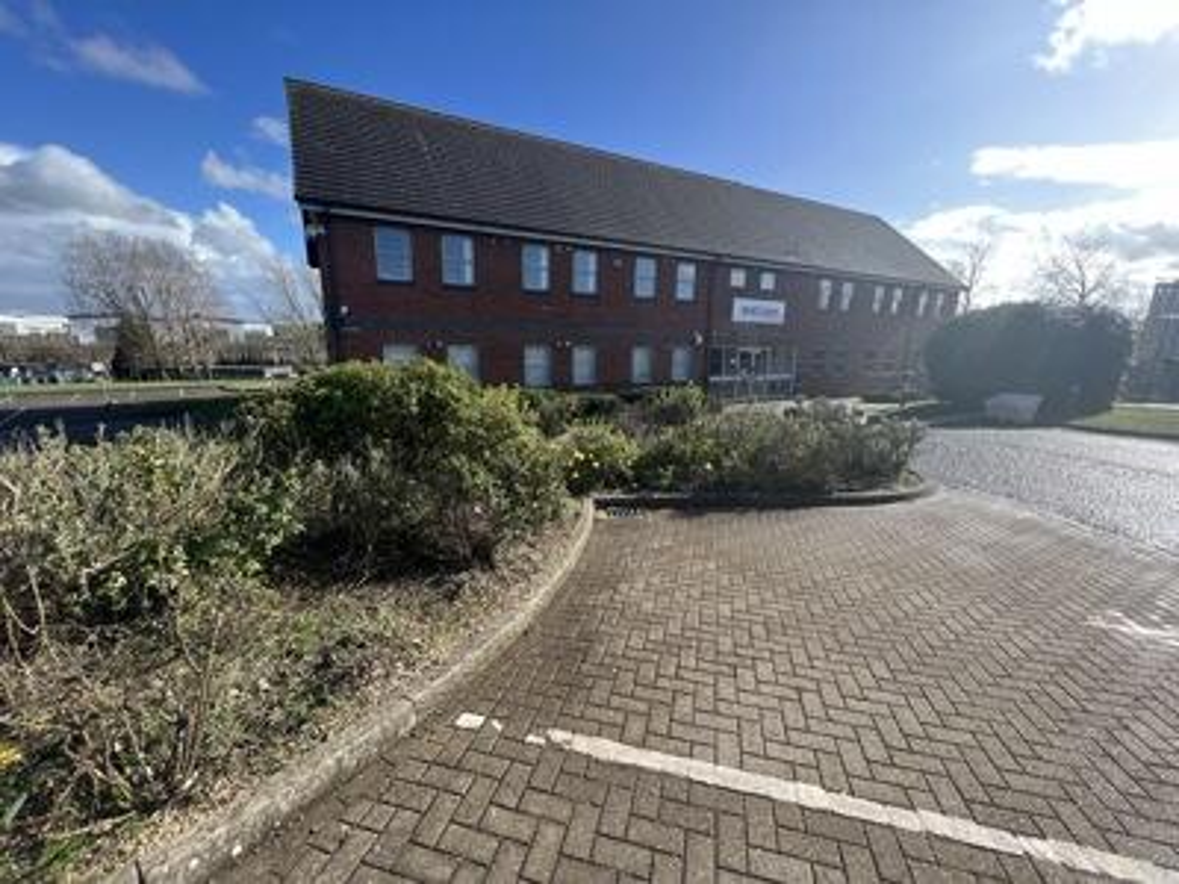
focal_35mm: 13
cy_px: 442
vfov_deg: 89.9
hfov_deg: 106.2
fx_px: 443
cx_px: 590
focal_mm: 1.57
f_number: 1.8
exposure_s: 1/727
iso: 32
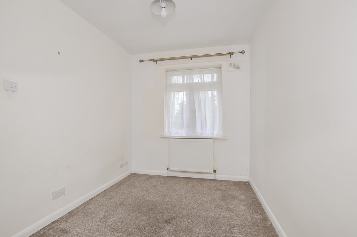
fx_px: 149
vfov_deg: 77.2
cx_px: 178
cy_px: 118
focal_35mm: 15
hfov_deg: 100.5
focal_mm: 10
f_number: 16
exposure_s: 1/25
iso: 400
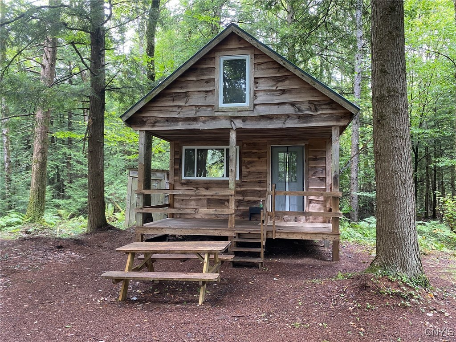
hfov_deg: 67.3
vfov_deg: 53.1
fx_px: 343
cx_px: 228
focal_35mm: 26
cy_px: 171
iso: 200
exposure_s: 1/60
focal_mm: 4.25
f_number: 1.8
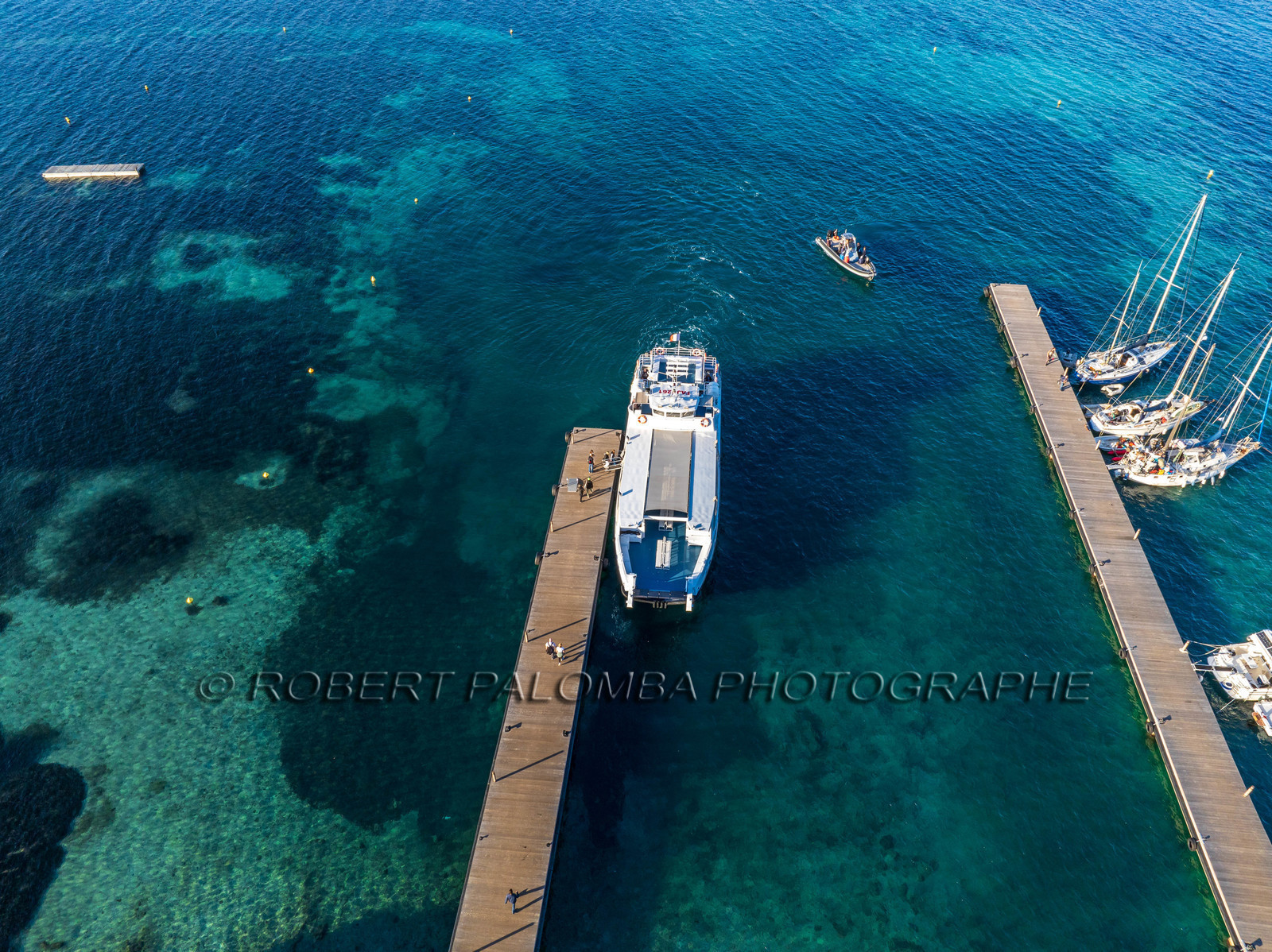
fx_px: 881
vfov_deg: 56.8
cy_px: 476
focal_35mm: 24
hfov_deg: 71.6
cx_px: 636
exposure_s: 1/120
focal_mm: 12.3
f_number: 9
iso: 100
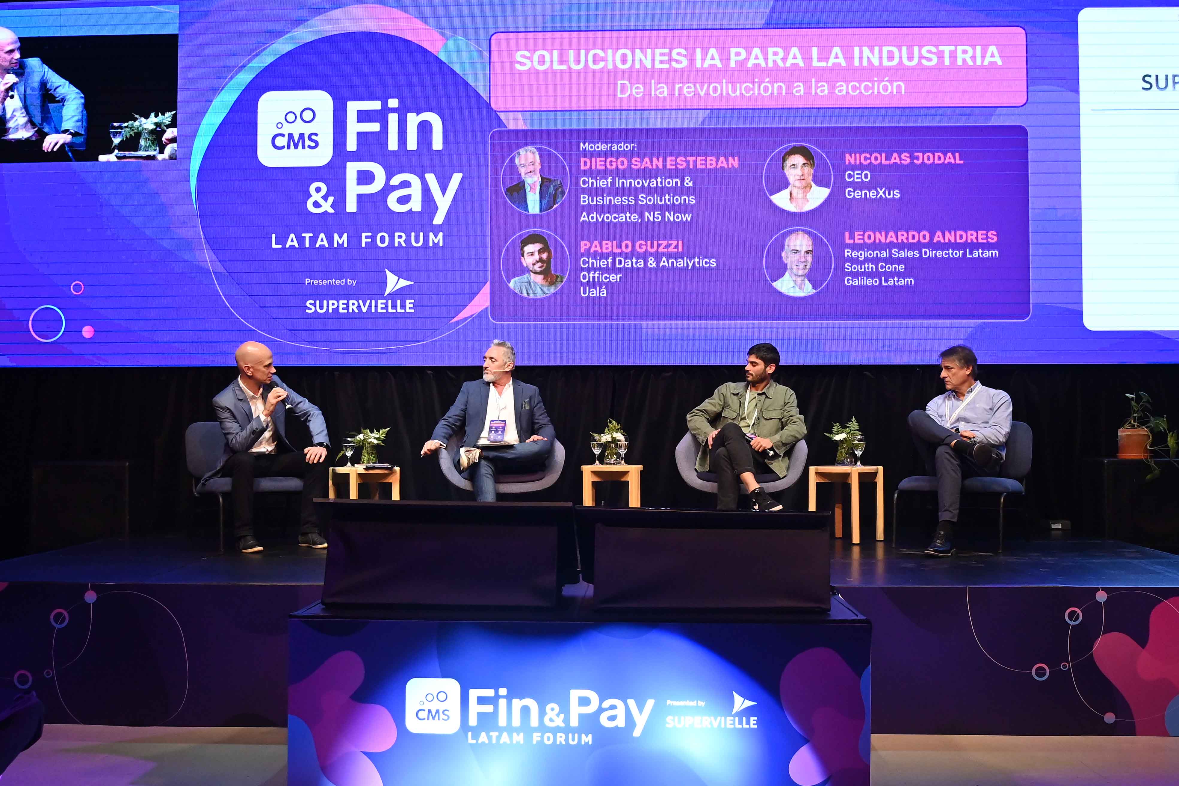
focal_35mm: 36
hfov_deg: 53.1
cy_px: 393
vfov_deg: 36.9
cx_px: 590
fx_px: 1179
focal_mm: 24
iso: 2500
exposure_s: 1/160
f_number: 5.6
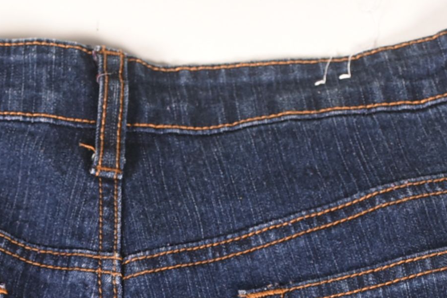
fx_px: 1974
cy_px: 371
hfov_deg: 12.9
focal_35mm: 159
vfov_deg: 8.5
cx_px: 143
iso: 200
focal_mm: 32
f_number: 7.1
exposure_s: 1/125
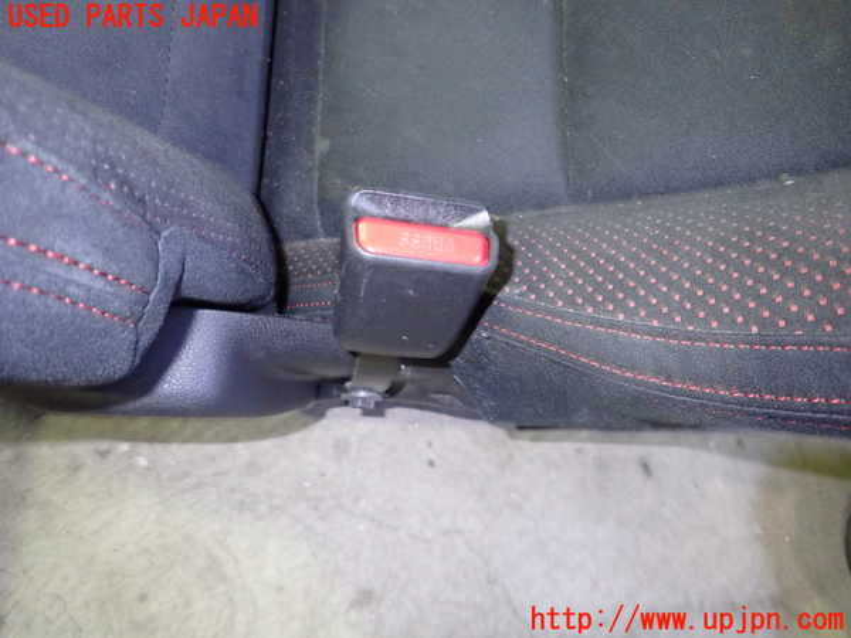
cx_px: 426
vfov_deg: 54.9
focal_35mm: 25
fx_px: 615
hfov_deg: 69.4
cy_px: 319
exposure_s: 1/4
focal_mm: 4.5
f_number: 5.6
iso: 800
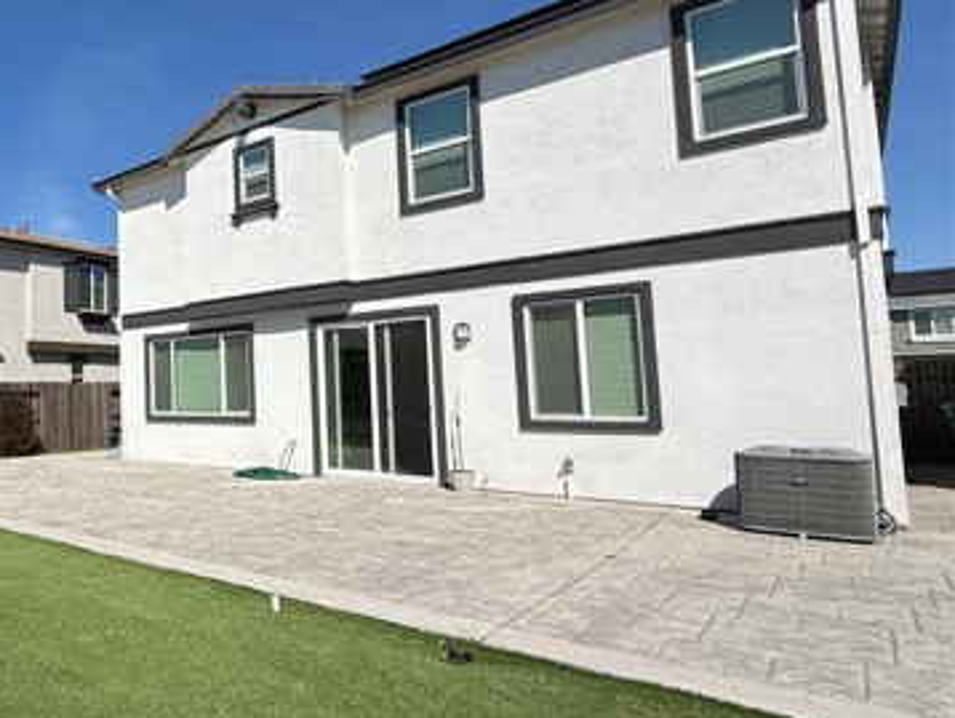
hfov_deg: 59.5
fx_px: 690
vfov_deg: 54.9
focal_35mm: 25
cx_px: 104
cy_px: 342
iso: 50
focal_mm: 2.22
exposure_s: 1/5618
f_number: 2.2
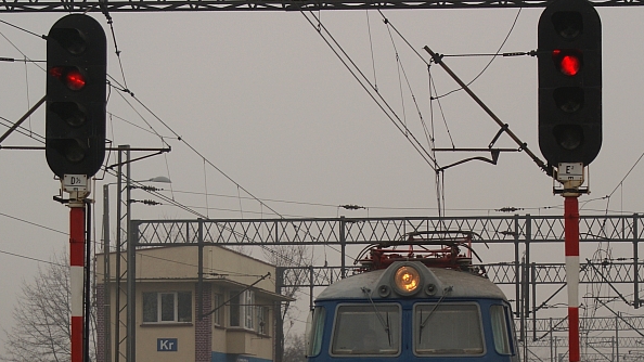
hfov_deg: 18.0
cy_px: 362
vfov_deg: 10.1
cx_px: 322
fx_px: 2032
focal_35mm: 119
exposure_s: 1/160
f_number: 5.6
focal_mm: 50
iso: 125
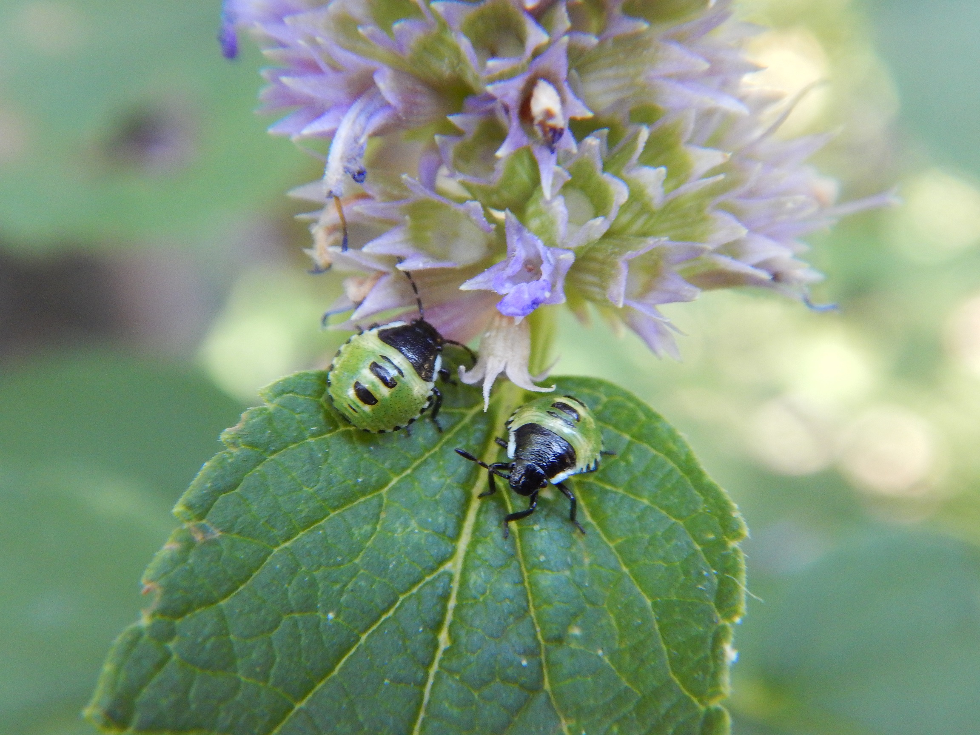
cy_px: 368
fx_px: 1585
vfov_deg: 26.1
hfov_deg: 34.3
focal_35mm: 56
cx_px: 490
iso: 400
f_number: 4.4
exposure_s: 1/60
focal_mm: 10.1
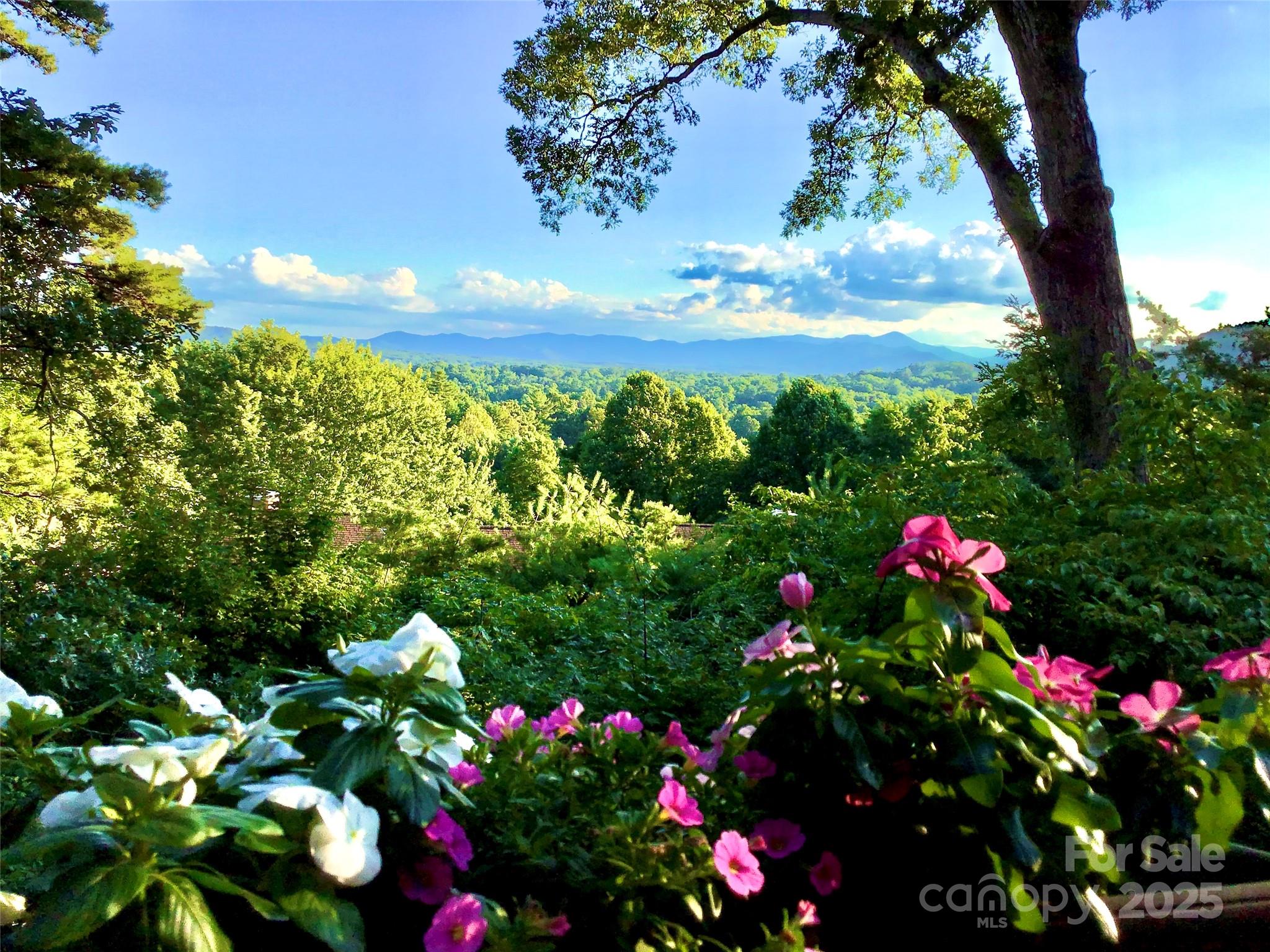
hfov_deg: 58.4
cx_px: 635
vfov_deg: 45.4
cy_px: 476
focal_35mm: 31
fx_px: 1137
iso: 25
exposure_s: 1/631
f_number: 2.4
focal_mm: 3.3
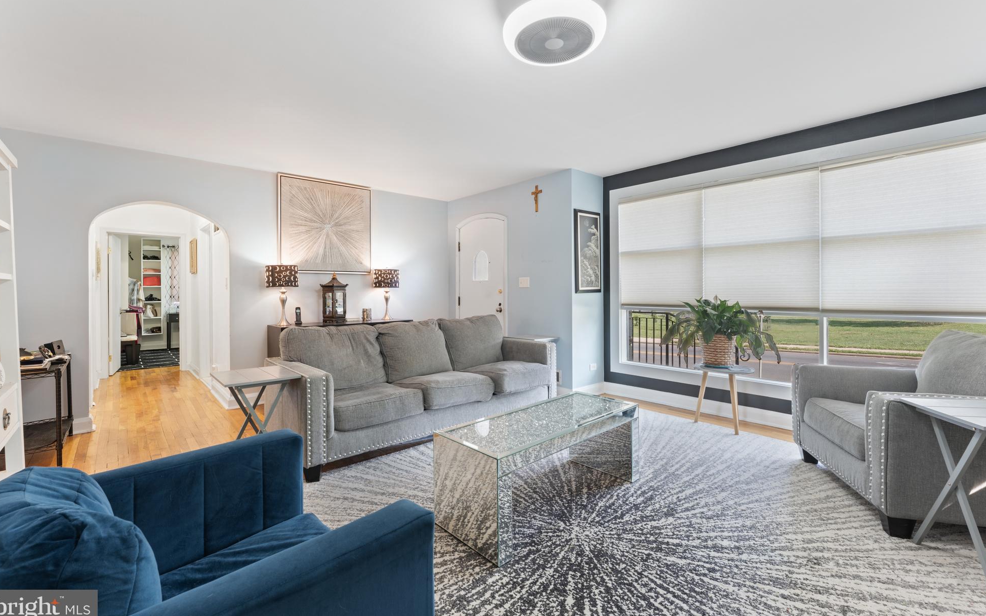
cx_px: 504
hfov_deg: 101.5
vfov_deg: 74.6
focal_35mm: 15
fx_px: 403
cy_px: 281
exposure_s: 2
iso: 320
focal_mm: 14
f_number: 11
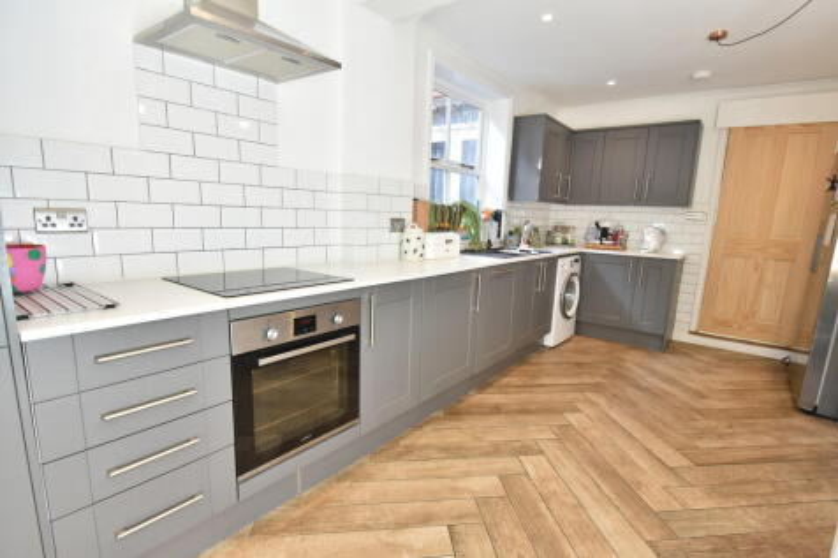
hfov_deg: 90.0
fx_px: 419
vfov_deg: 67.3
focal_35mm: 18
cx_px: 419
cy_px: 279
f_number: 4.5
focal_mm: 12
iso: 500
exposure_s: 1/80
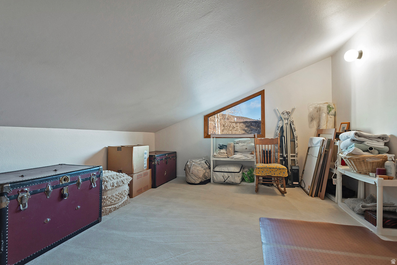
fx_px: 187
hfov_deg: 93.3
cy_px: 132
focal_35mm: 17
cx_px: 198
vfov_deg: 70.5
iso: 500
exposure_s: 1/20
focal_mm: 17
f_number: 7.1
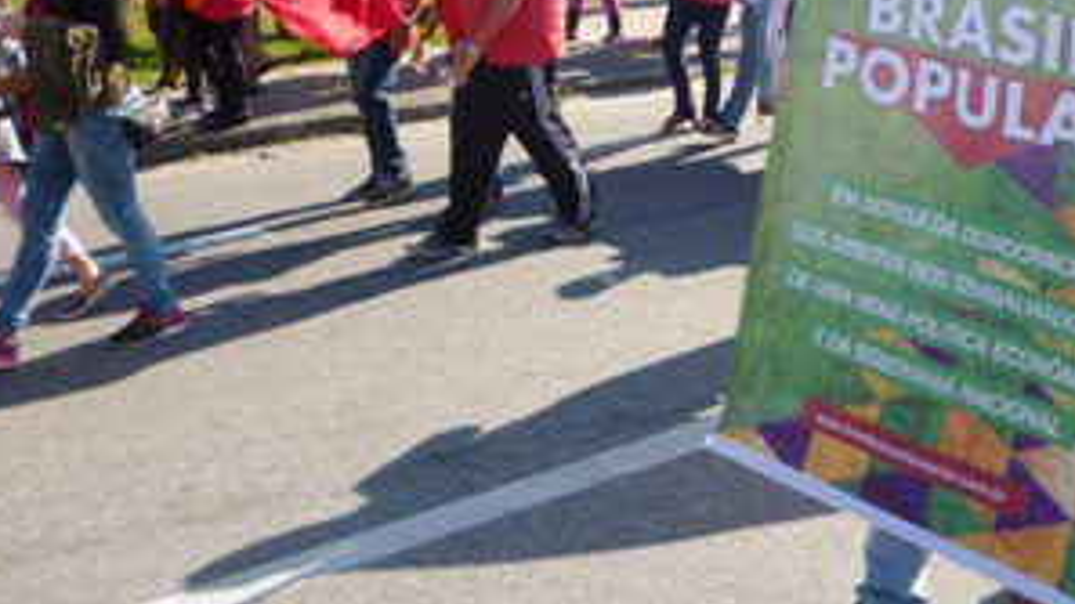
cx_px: 764
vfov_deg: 25.0
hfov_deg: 43.6
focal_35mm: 46
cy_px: 29
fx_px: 1311
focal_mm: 5
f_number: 3.1
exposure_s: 1/500
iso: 100
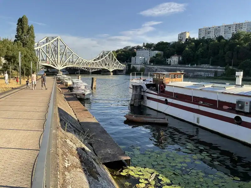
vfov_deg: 48.2
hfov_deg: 61.7
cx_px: 126
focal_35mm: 29
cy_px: 94
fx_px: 210
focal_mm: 3
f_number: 1.8
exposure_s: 1/1076
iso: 16
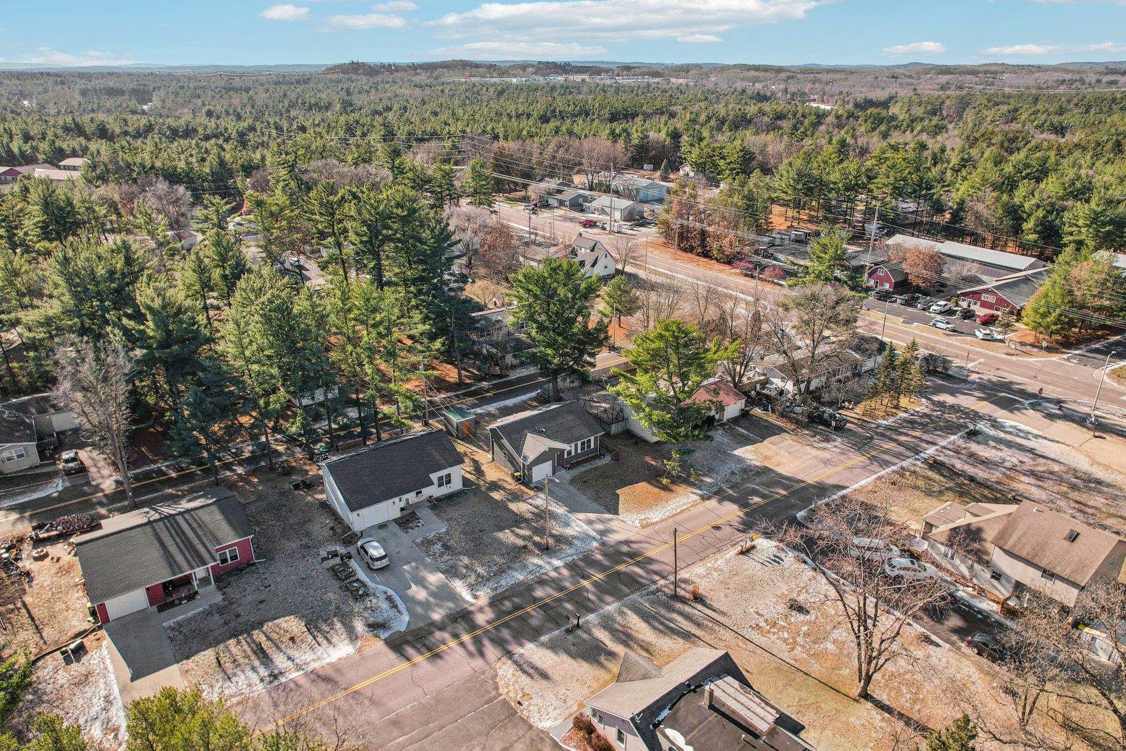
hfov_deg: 78.6
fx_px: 688
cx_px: 563
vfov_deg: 57.2
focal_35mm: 22
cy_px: 376
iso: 100
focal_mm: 8.4
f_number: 2.8
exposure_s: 1/800
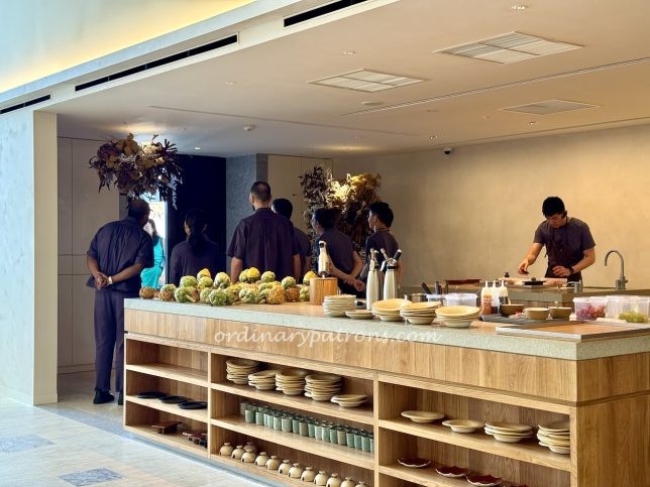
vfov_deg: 30.3
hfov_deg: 39.7
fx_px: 901
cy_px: 244
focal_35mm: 48
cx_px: 325
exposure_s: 1/60
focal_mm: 6.76
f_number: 1.78
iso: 160
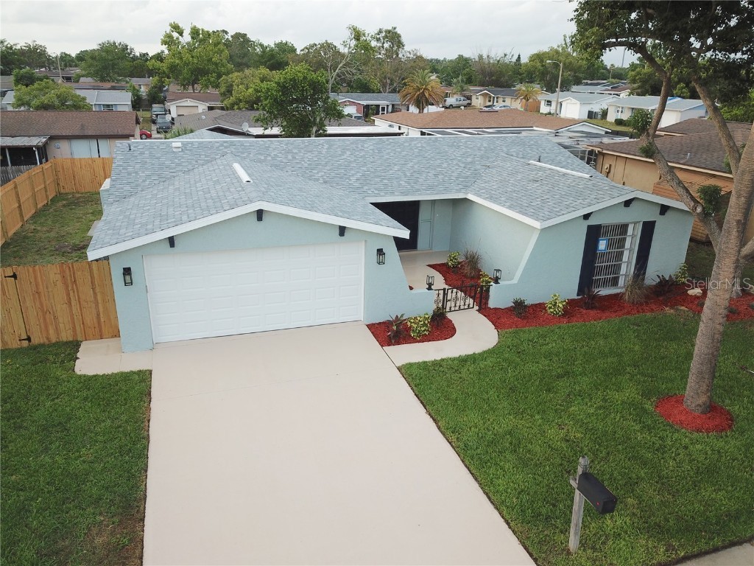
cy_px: 283
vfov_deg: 53.1
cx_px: 377
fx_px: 566
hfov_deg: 67.3
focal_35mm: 26
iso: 100
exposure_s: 1/183
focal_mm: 4.73
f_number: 2.2
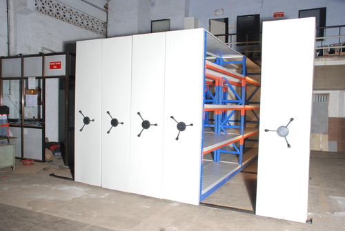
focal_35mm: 30
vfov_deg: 43.7
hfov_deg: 61.9
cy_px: 116
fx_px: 288
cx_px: 172
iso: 320
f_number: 8
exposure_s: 1/125
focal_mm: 20
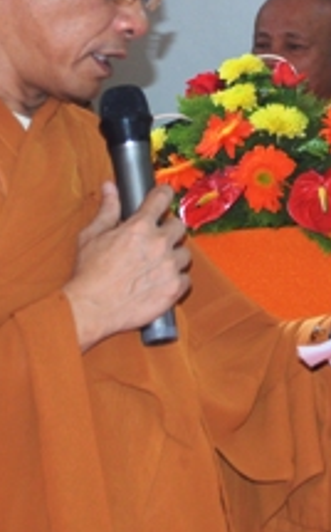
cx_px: 600
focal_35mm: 182
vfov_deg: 11.5
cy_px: 82
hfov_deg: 7.0
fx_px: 2632
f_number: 5.3
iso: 720
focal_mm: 40
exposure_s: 1/60
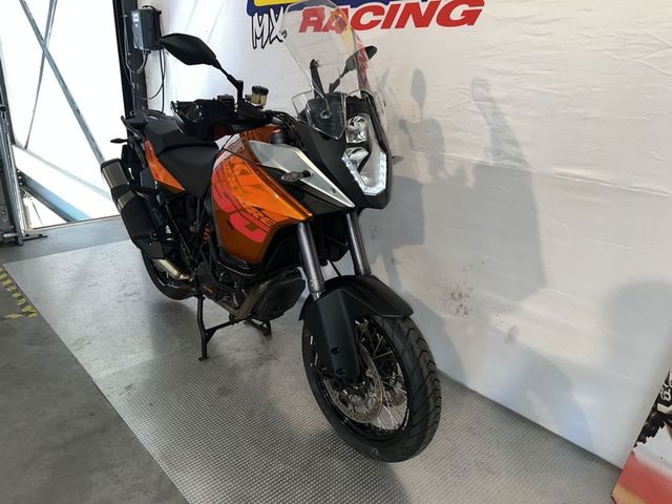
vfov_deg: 53.1
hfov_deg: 67.3
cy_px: 252
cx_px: 336
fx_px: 505
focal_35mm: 26
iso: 40
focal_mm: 5.7
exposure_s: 1/32
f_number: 1.5
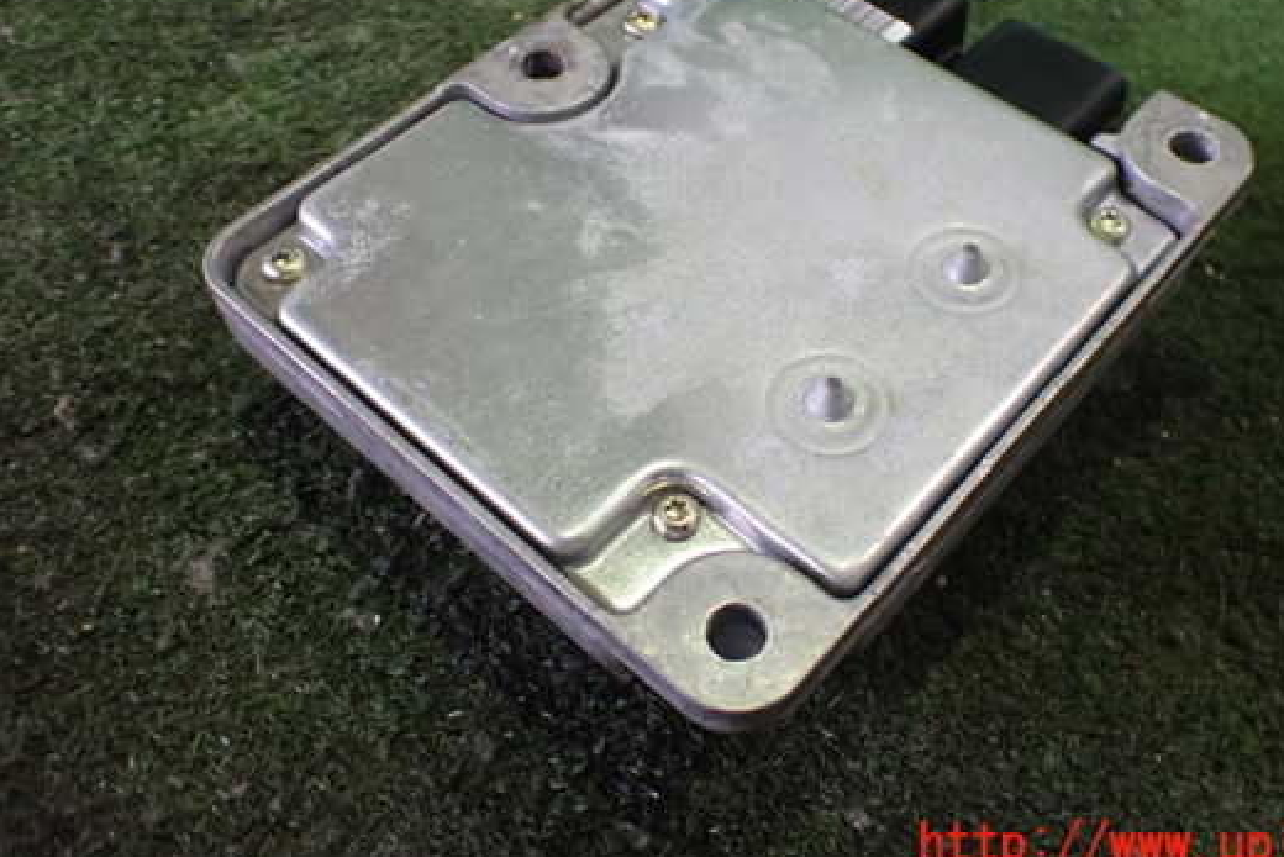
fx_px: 1284
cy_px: 321
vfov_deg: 36.7
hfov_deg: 52.9
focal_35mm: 36
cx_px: 736
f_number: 2.3
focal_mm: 5.4
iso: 800
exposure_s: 1/100
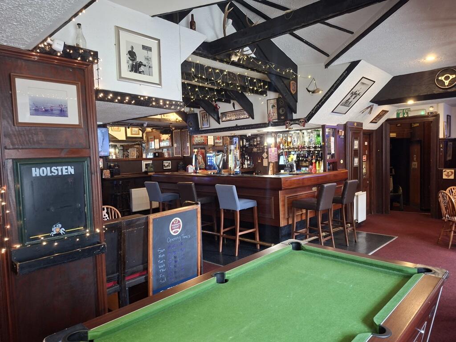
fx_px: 303
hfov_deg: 73.9
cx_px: 228
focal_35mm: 23
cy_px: 171
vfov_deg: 58.9
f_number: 1.8
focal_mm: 5.54
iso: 400
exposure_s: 1/33
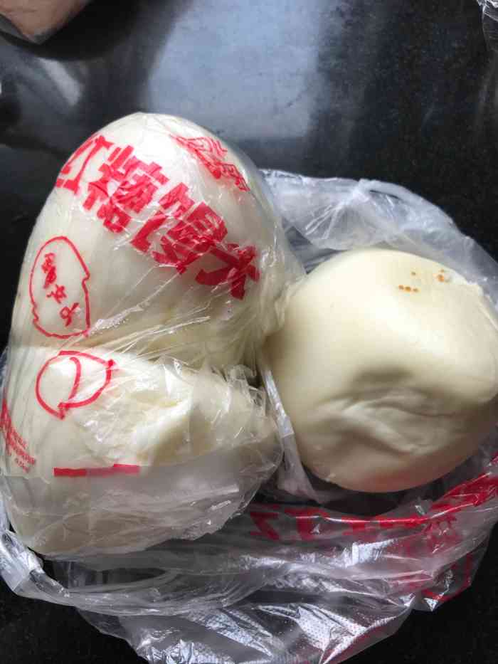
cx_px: 249
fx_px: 537
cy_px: 332
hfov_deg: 49.8
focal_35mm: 28
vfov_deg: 63.4
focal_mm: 3.99
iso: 20
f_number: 1.8
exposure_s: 1/103
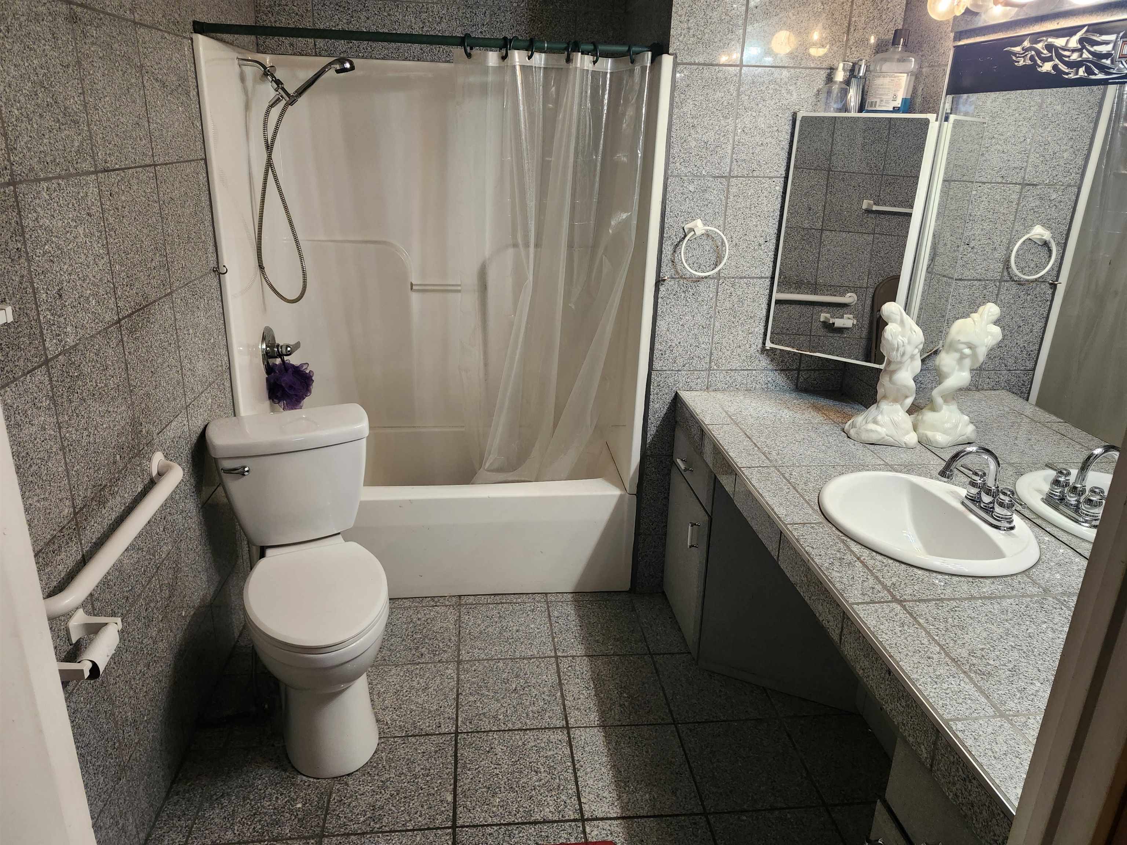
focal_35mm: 23
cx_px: 564
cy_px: 422
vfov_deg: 58.9
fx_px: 749
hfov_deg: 73.9
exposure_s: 1/120
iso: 500
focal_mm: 5.54
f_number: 1.8
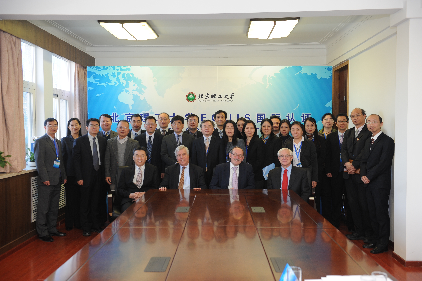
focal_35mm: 36
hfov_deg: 53.2
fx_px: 422
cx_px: 211
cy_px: 140
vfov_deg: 36.8
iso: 800
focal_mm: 36
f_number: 4
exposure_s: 1/160
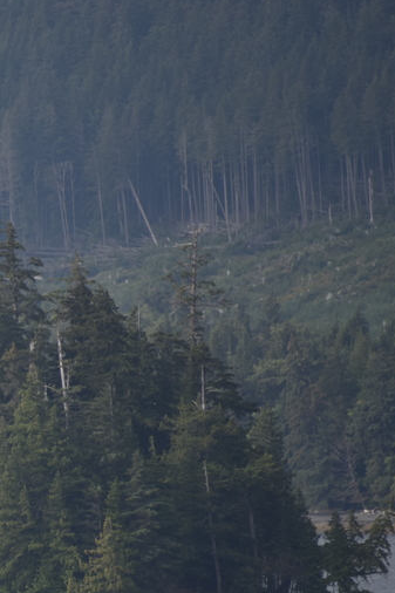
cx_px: -272
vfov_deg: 2.7
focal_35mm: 759
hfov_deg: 1.8
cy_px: 448
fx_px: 12499
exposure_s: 1/640
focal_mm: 300
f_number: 5.6
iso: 180
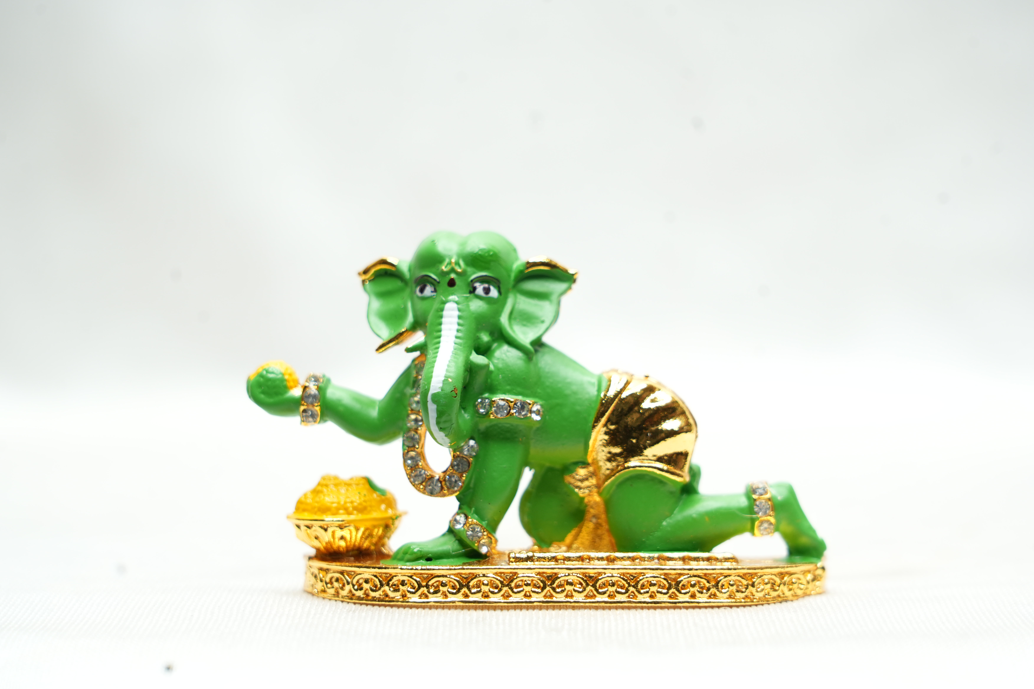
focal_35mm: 105
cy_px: 344
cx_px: 517
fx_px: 3016
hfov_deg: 19.5
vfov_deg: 13.0
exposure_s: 1/50
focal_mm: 105
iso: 640
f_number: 7.1
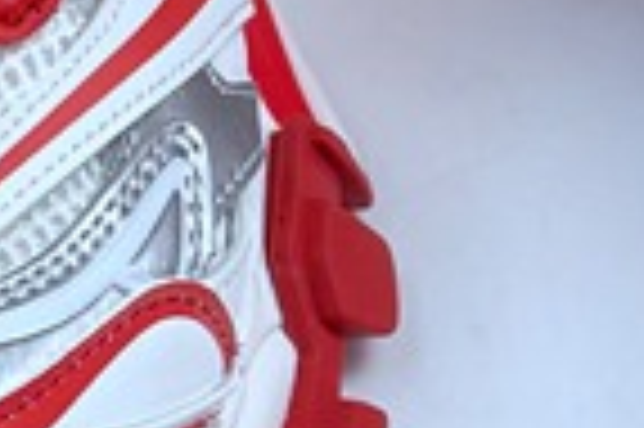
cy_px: -5
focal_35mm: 189
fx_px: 3377
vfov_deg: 7.2
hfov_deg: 10.8
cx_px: 653
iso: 40
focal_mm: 4.2
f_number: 1.6
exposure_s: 1/121
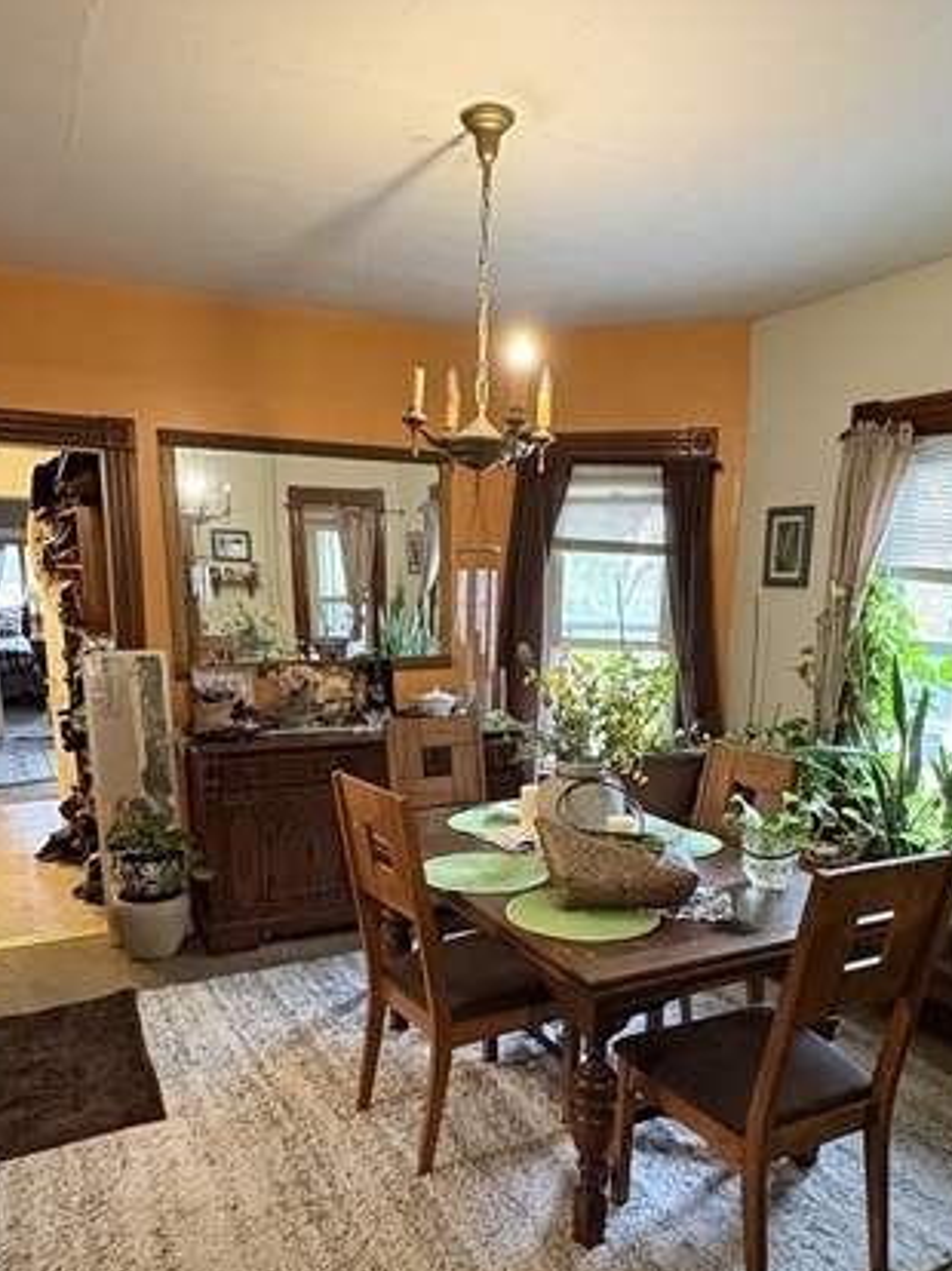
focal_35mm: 26
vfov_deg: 66.2
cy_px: 801
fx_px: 954
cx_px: 501
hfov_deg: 53.0
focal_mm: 2.22
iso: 1000
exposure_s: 1/40
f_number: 2.2
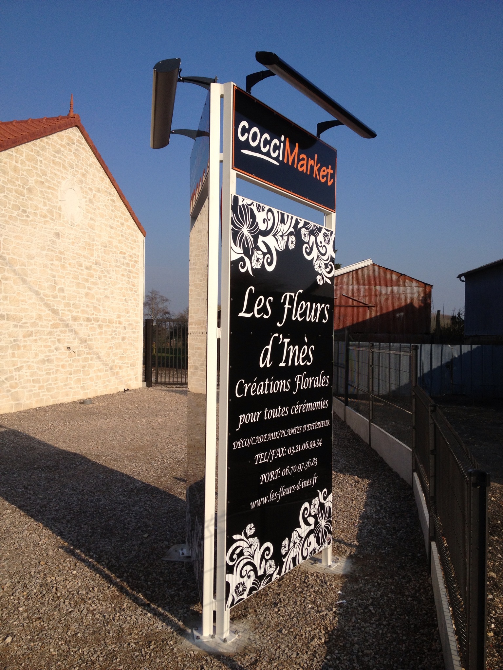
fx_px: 678
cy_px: 335
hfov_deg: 40.7
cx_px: 252
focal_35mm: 35
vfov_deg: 52.6
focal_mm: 4.28
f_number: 2.4
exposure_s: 1/2208
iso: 50
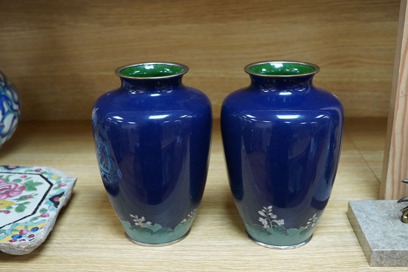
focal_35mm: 45
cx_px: 204
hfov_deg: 43.6
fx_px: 510
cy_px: 136
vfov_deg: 29.9
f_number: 8
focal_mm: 30
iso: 2500
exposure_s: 1/160
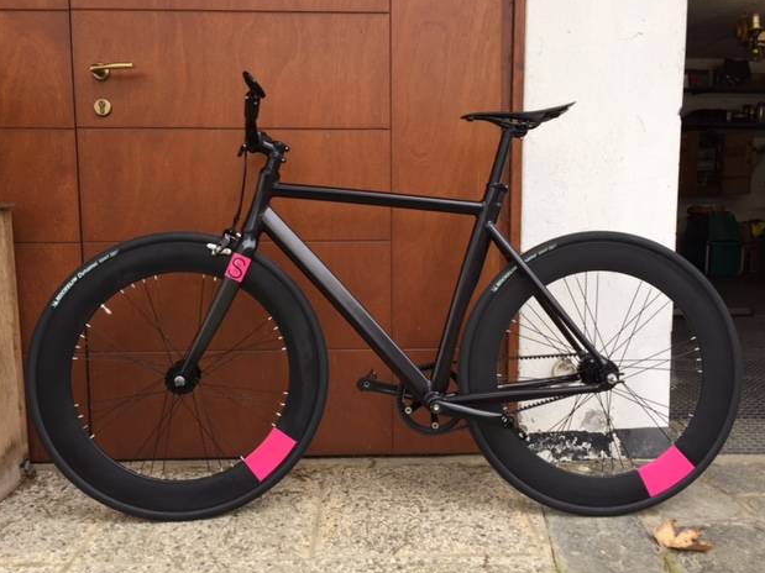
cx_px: 391
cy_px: 280
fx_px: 663
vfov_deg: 46.8
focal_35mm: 30
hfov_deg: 60.0
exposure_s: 1/50
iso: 40
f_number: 2.2
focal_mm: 4.15
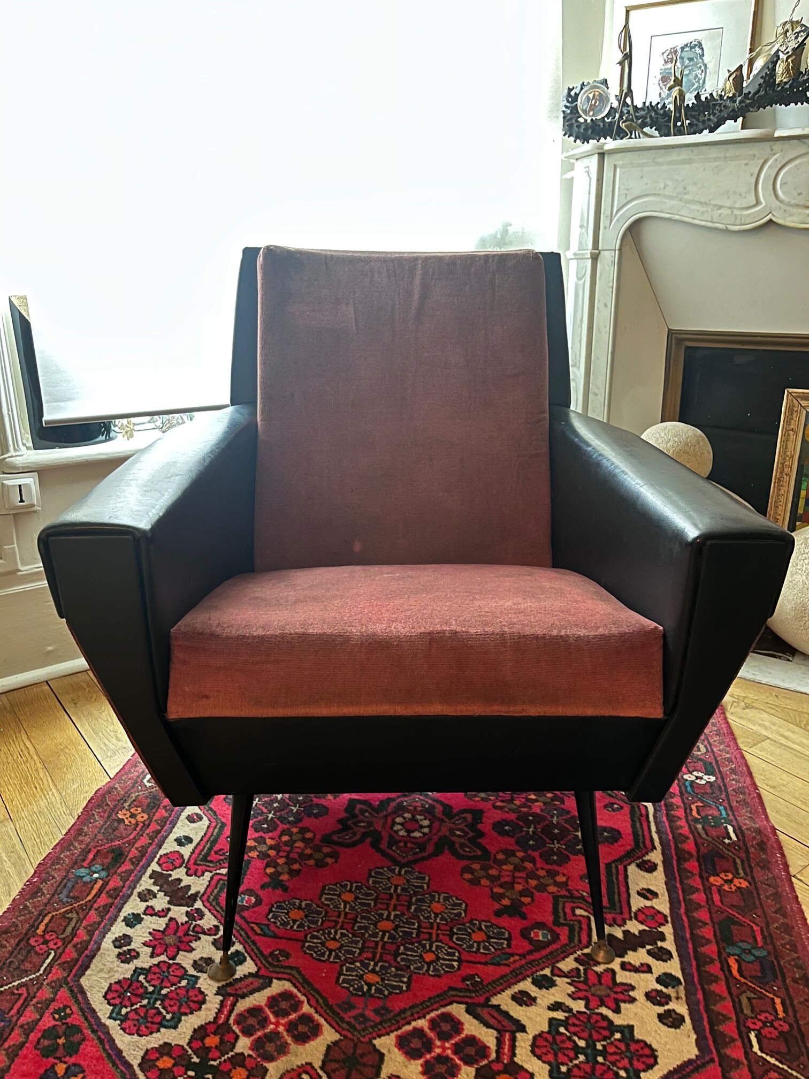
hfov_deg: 53.1
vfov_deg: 67.3
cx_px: 404
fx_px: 810
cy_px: 540
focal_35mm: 26
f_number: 1.6
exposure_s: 1/14
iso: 1250
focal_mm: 5.1
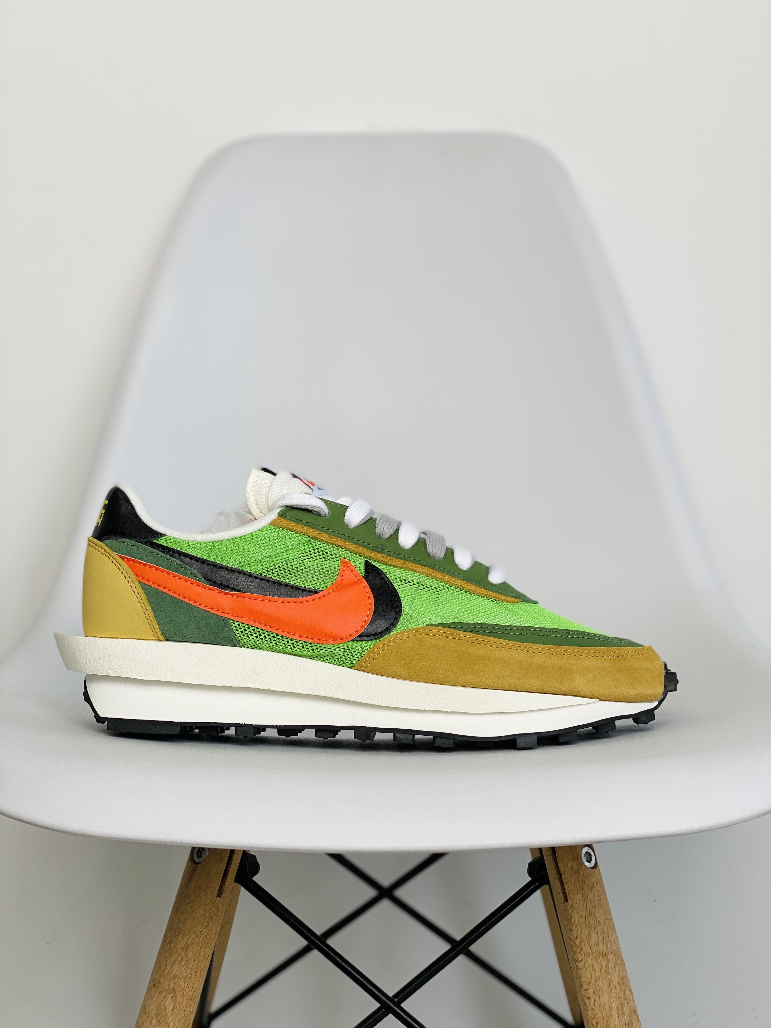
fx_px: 1544
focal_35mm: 52
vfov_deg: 36.8
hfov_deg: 28.0
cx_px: 386
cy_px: 514
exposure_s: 1/134
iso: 20
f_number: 2
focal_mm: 6
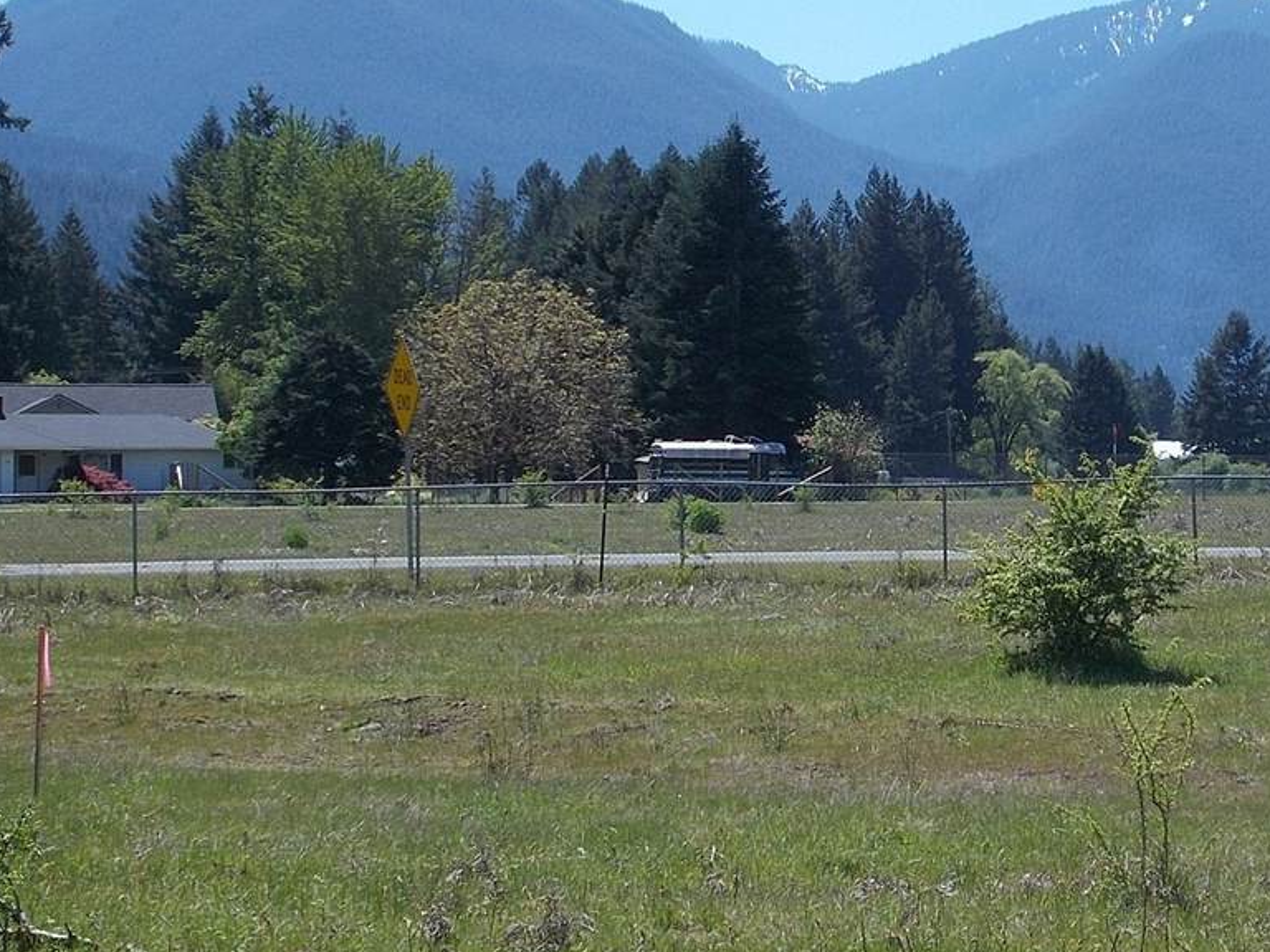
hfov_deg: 17.8
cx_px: 893
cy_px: 278
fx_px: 4036
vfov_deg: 13.4
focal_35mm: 110
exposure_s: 1/320
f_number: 5.3
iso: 80
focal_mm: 11.8
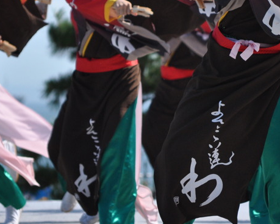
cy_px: 35
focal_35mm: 502
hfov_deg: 3.9
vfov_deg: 3.1
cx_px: 207
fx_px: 4159
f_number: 5.6
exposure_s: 1/3200
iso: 640
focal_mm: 160
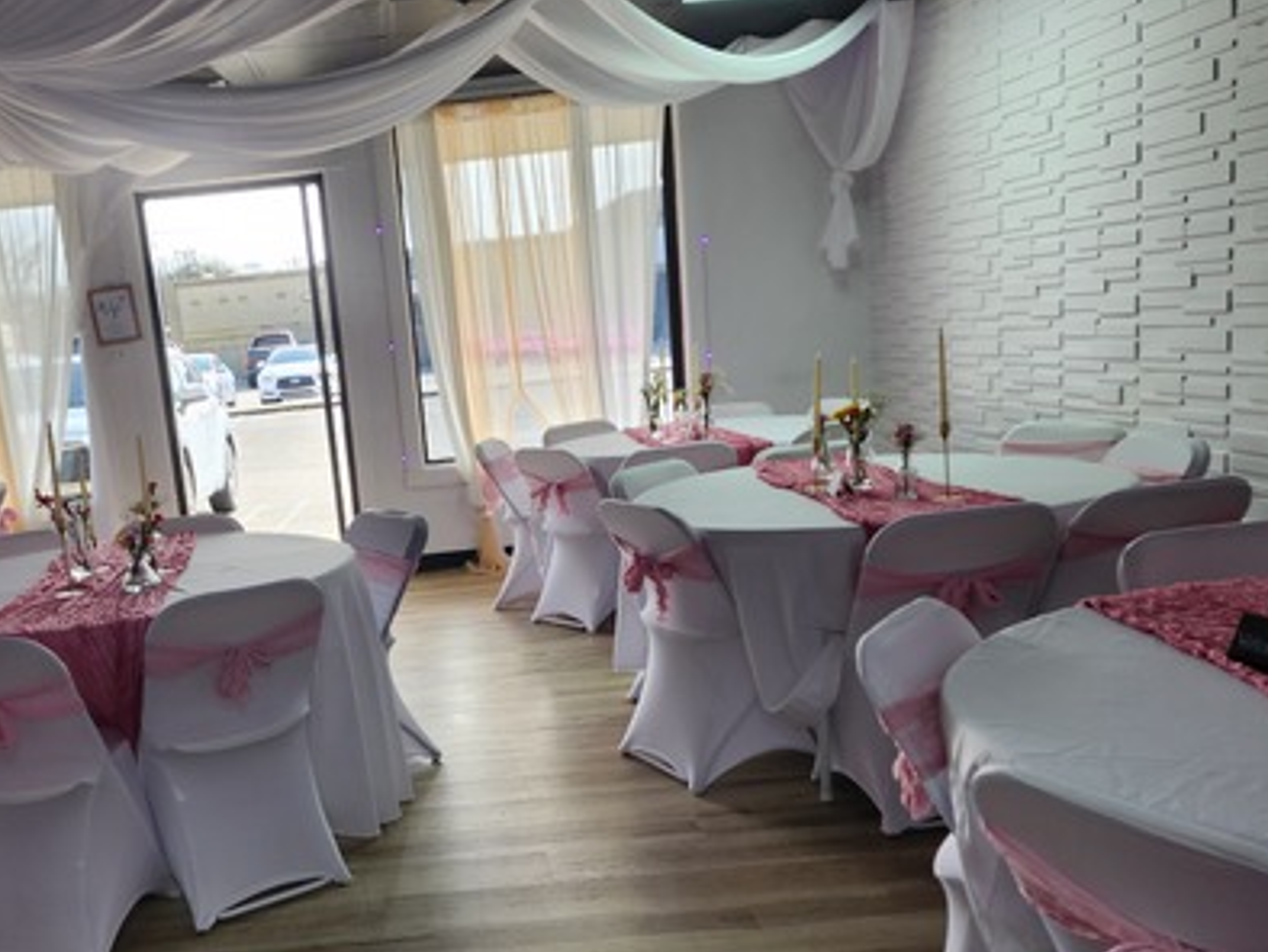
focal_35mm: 35
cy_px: 598
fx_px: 1283
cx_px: 389
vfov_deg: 40.4
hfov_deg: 51.3
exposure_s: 1/120
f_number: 1.8
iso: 25
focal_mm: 6.4
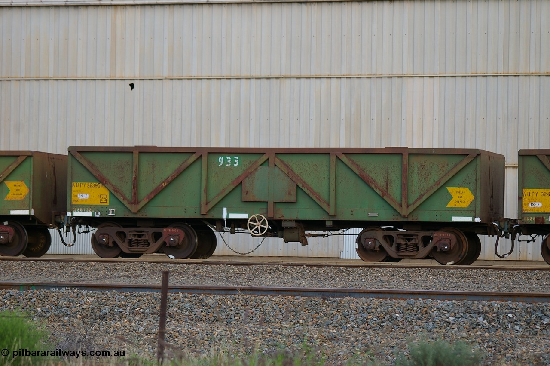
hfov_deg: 14.7
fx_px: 2129
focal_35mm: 140
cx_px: 275
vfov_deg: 9.8
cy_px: 183
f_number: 4.5
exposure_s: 1/180
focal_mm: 93
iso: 200
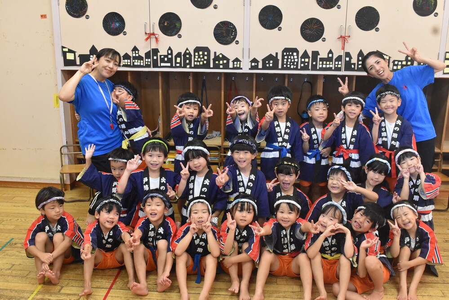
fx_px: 449
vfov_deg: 36.9
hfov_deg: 53.1
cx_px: 224
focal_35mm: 36
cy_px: 150
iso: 4000
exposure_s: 1/200
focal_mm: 24
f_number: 7.1
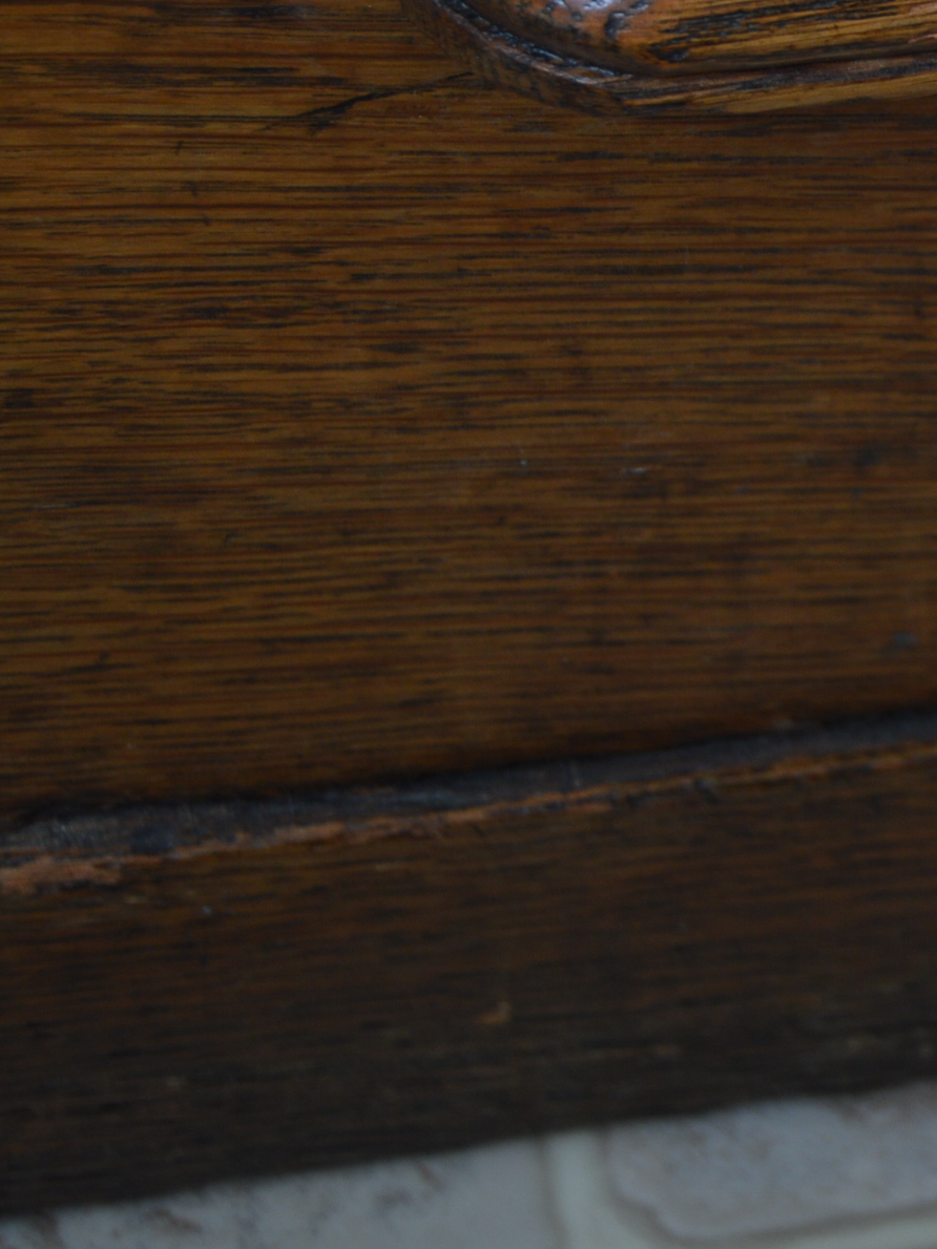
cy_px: 305
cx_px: 1482
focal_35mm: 153
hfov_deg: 9.4
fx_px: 5524
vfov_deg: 12.9
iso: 200
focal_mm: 42
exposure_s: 1/160
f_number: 5
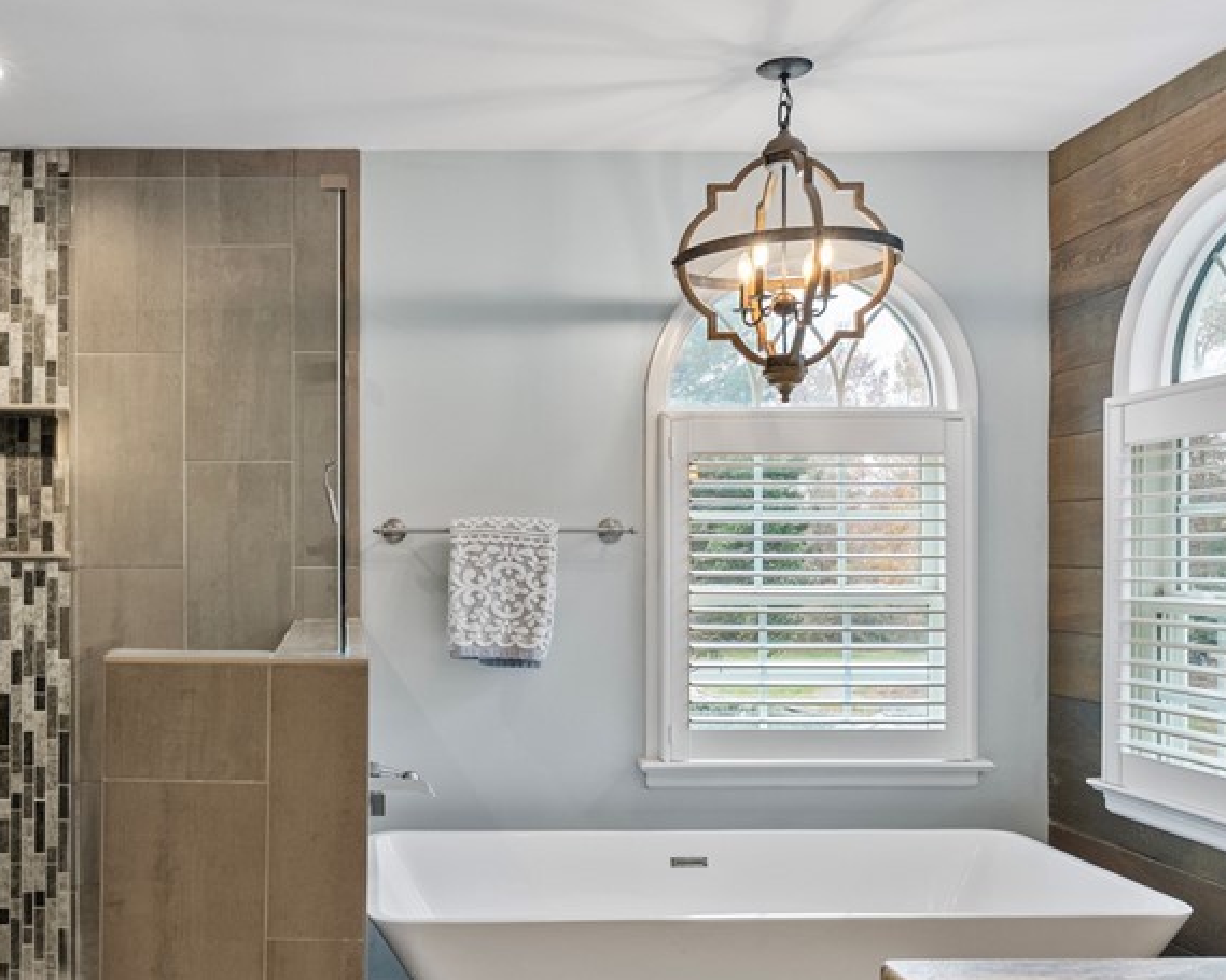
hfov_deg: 51.3
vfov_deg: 43.2
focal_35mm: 34
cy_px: 562
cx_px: 352
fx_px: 1233
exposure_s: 1/6
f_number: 8
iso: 800
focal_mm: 19
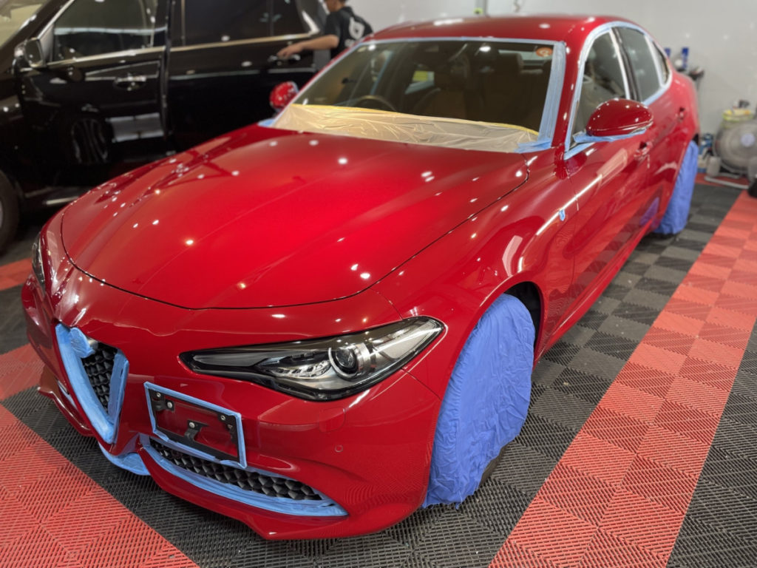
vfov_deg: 53.1
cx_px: 378
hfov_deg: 67.3
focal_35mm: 26
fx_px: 569
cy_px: 284
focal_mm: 4.2
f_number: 1.6
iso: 64
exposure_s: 1/60
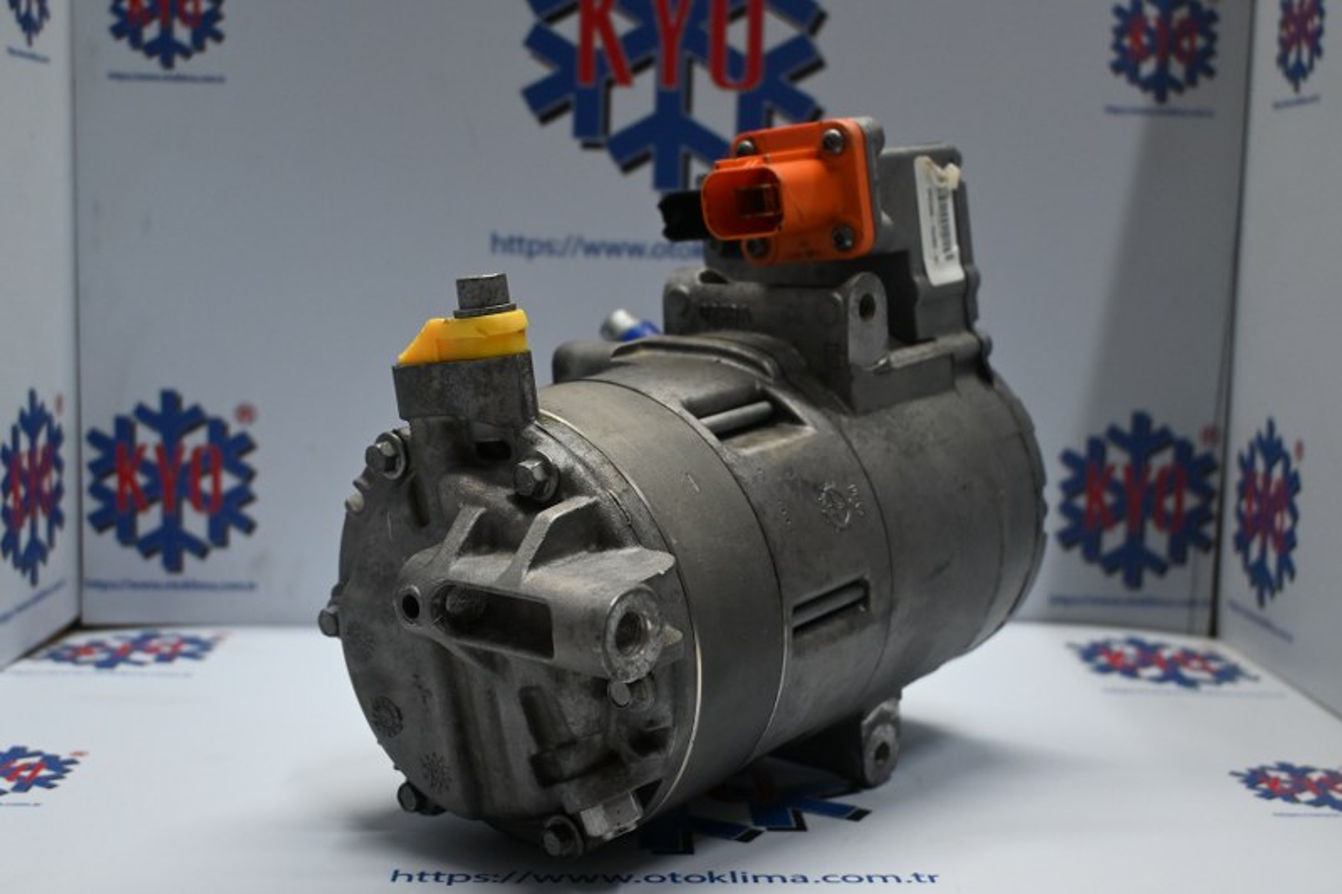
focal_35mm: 45
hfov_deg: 43.6
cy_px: 447
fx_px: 1677
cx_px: 671
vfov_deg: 29.9
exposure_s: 1/125
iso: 1100
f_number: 4.8
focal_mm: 30
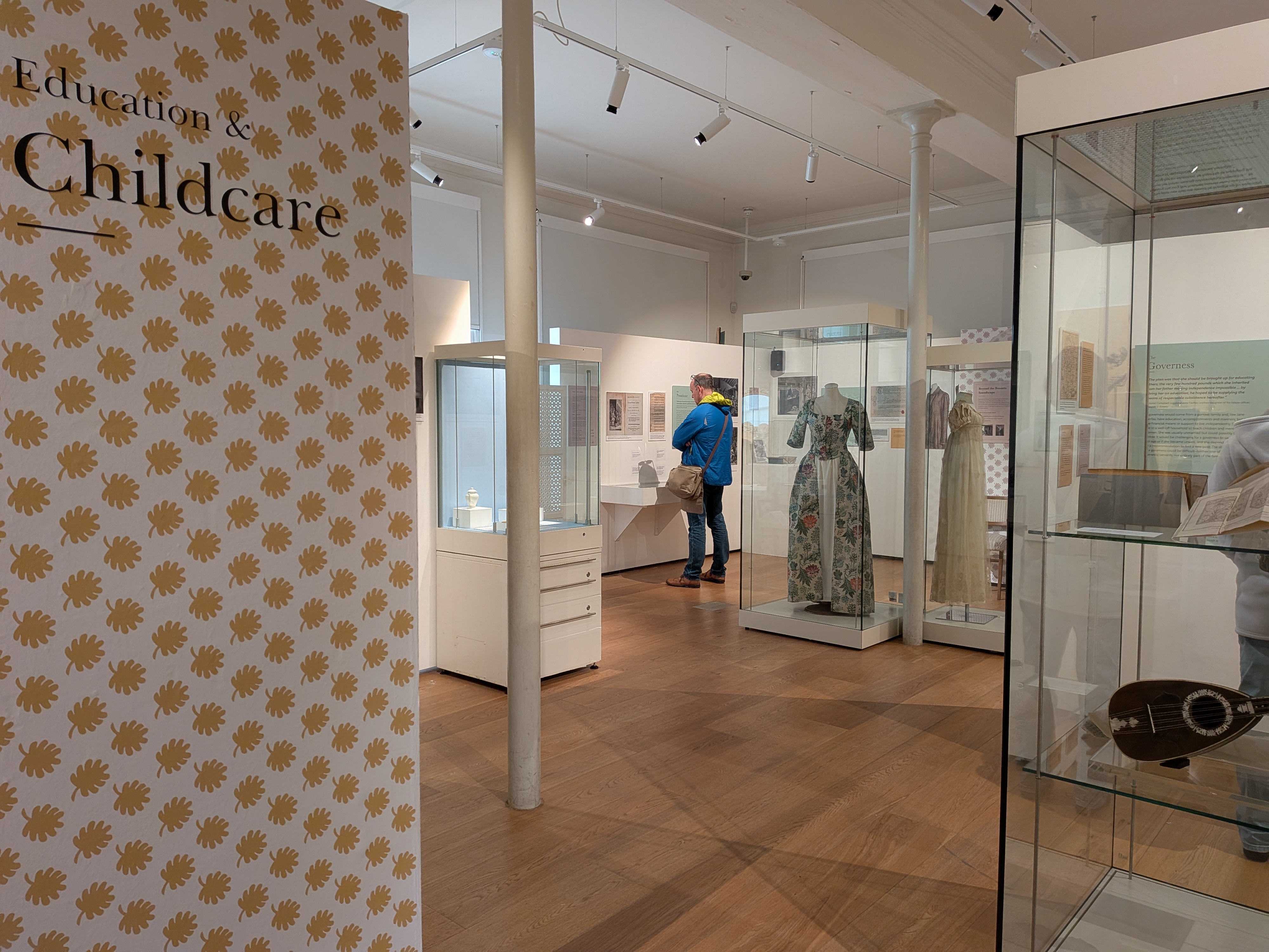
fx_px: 880
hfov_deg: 71.6
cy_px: 476
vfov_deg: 56.8
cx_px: 634
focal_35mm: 24
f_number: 1.7
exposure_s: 1/25
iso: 130
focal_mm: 4.53
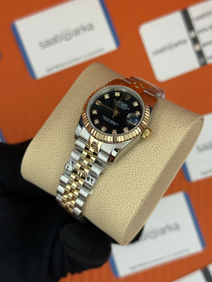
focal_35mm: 48
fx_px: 392
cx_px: 106
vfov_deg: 39.7
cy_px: 141
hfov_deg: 30.3
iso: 64
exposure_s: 1/846
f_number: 1.78
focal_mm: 6.76
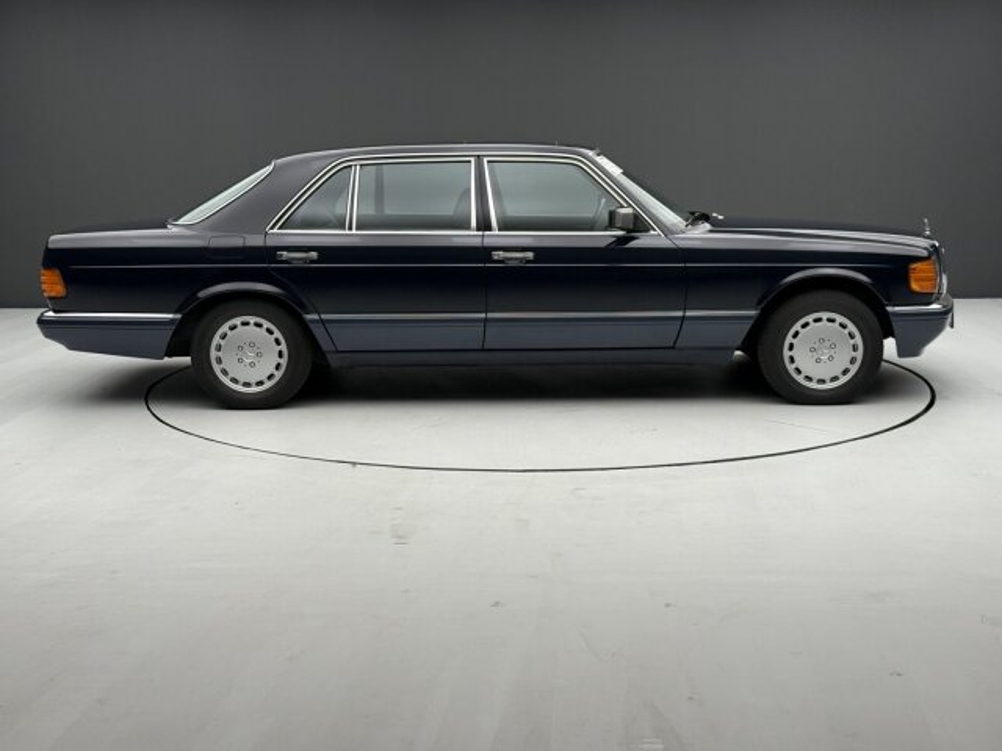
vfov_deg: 30.3
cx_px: 501
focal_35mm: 48
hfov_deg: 39.7
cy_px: 376
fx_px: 1389
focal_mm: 6.76
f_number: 1.78
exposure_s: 1/79
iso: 100
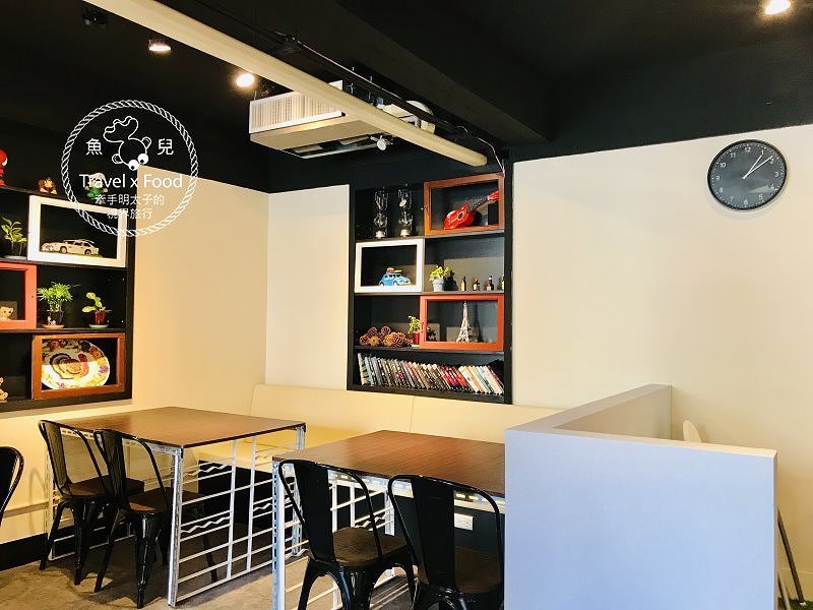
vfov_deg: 49.7
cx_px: 406
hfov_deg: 63.4
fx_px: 658
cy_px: 305
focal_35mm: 28
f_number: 1.8
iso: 40
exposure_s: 1/24
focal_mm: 3.99
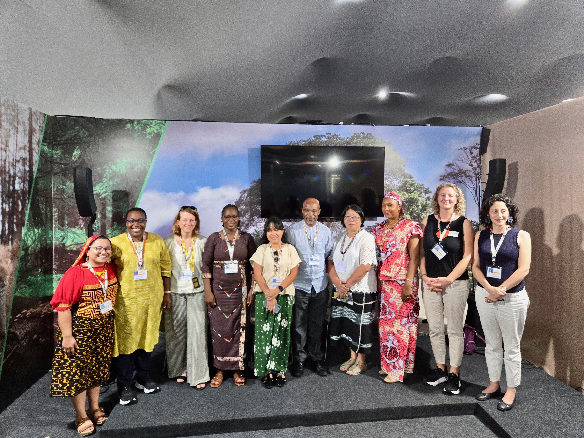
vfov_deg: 58.9
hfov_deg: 73.9
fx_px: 388
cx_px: 292
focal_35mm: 23
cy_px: 219
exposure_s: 1/120
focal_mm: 5.4
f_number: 1.8
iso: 320
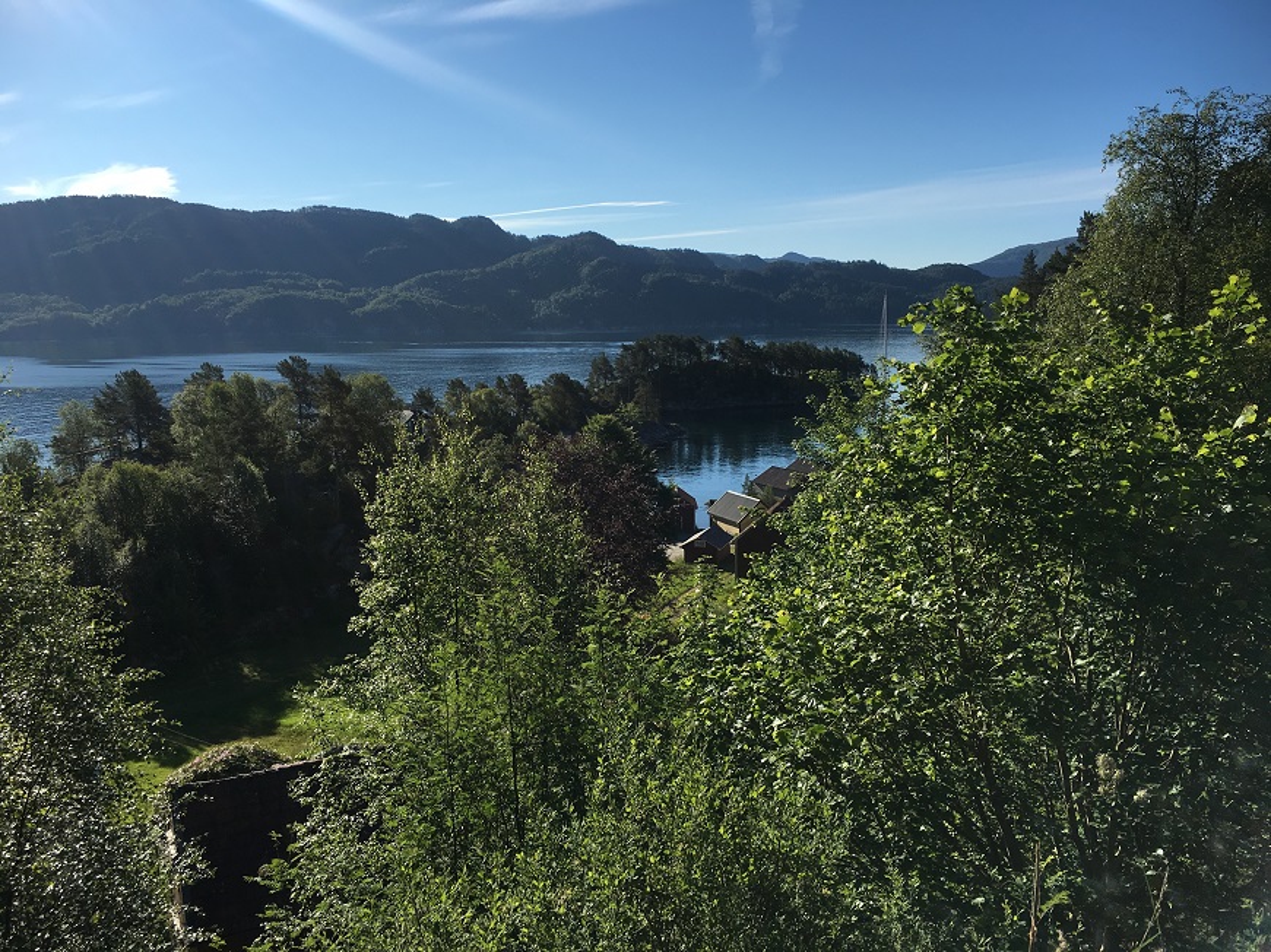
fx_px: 1065
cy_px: 476
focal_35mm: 29
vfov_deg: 48.2
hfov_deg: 61.7
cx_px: 636
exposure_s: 1/1603
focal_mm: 4.15
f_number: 2.2
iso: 25
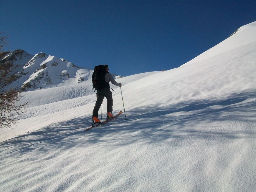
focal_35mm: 34
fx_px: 251
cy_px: 96
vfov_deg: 41.8
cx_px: 128
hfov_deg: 54.0
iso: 80
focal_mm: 5.7
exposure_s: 1/1000
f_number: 5.5
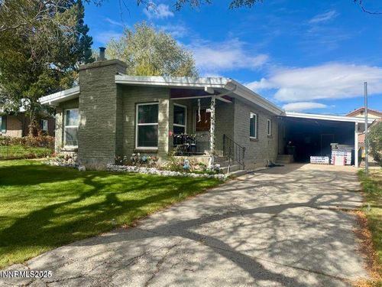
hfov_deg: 71.6
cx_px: 191
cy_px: 144
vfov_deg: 56.8
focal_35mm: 24
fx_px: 265
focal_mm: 6.76
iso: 80
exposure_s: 1/3247
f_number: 1.78
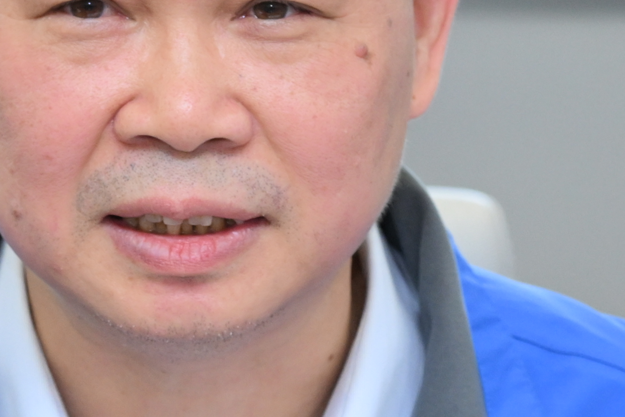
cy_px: 460
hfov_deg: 4.3
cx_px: 148
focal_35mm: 482
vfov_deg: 2.9
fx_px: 8368
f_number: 4.5
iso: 1250
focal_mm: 104
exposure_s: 1/160
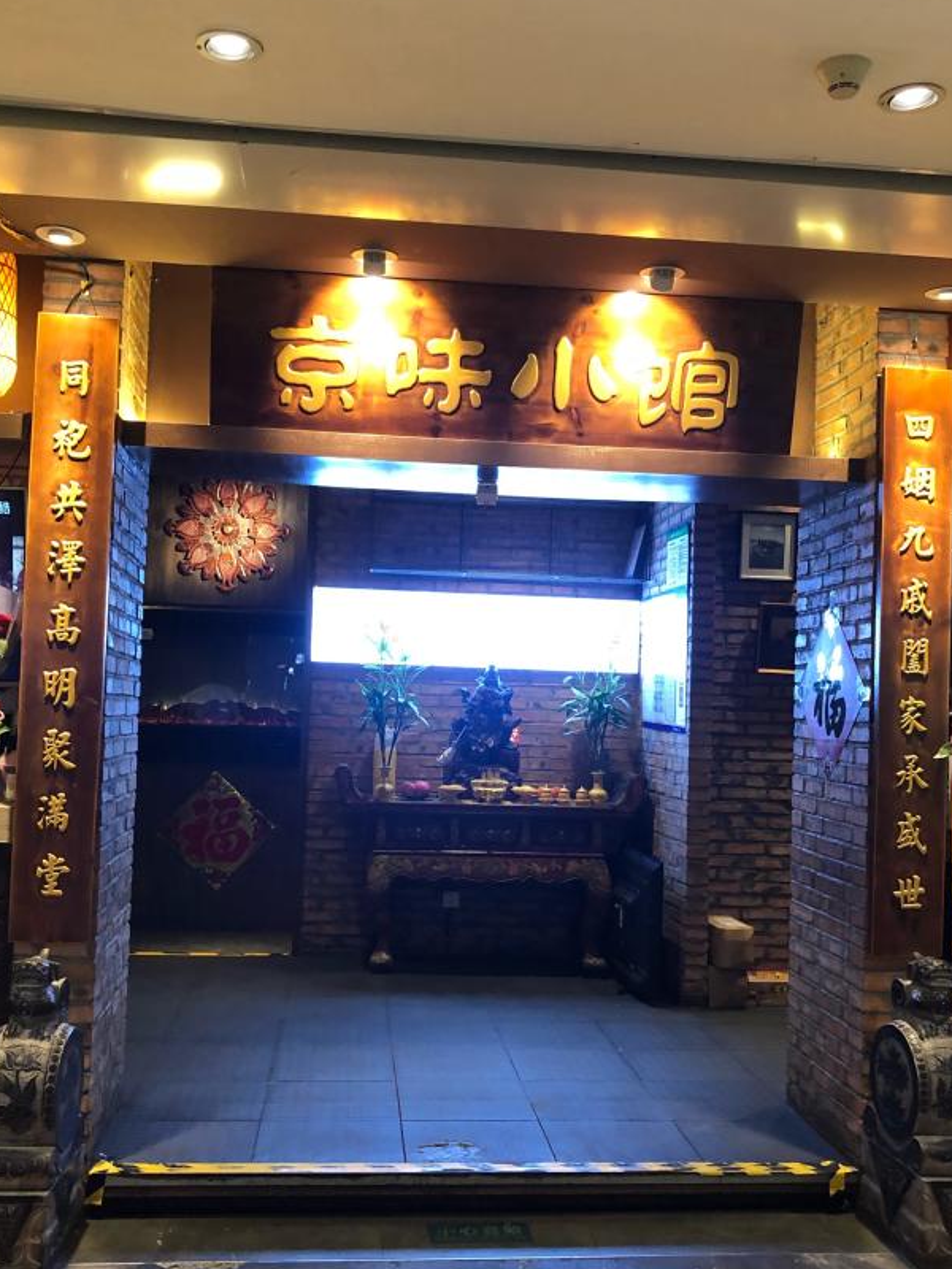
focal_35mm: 35
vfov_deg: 52.6
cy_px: 642
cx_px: 460
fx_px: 1283
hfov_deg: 40.7
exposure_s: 1/17
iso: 80
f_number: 1.8
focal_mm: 3.99
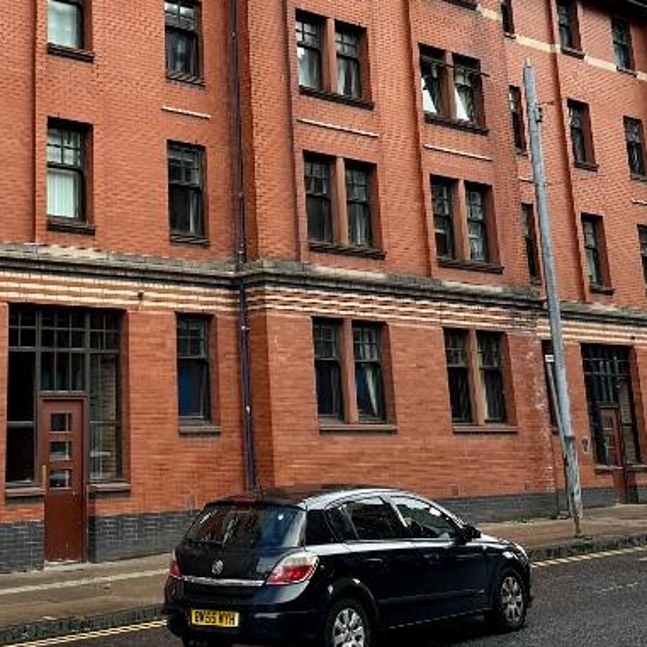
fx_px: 1205
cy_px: 112
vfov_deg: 29.2
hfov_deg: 29.6
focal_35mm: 57
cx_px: 172
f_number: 1.78
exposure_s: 1/2070
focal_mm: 6.86
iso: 80
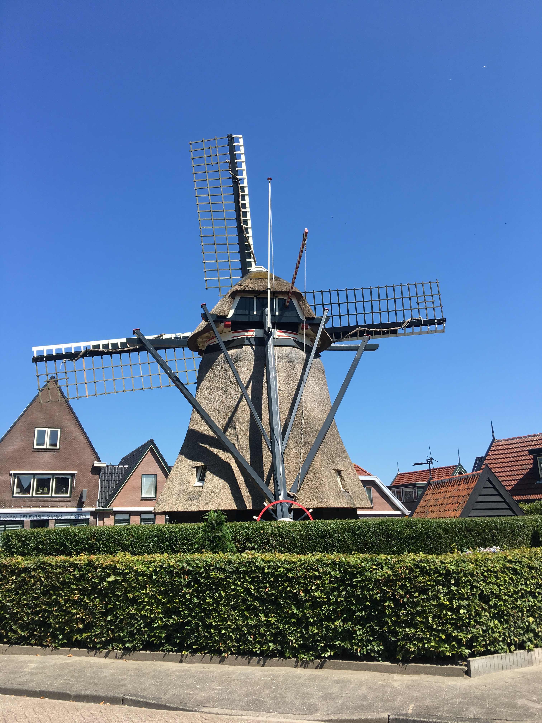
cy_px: 362
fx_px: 605
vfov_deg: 61.7
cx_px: 271
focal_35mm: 29
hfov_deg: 48.2
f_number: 2.2
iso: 25
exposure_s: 1/1221
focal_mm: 4.15
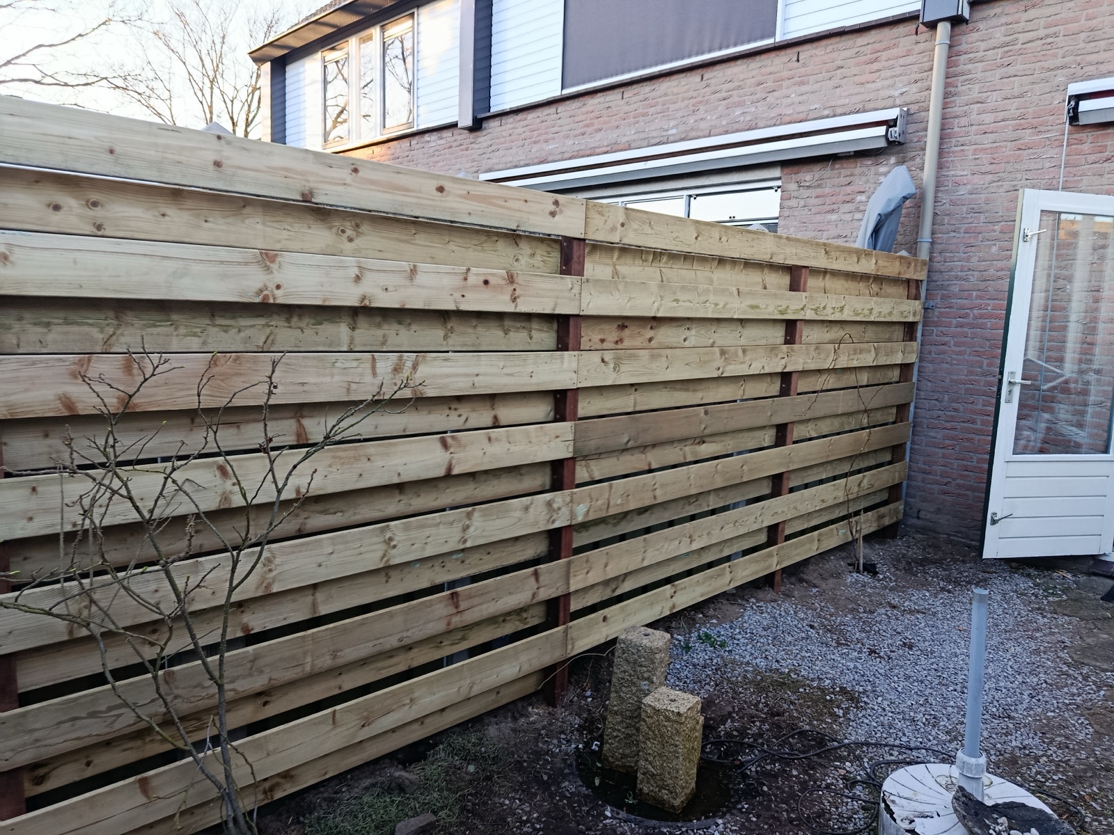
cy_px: 418
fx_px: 772
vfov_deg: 56.8
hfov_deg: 71.6
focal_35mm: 24
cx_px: 557
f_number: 1.7
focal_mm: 5.24
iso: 268
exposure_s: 1/100
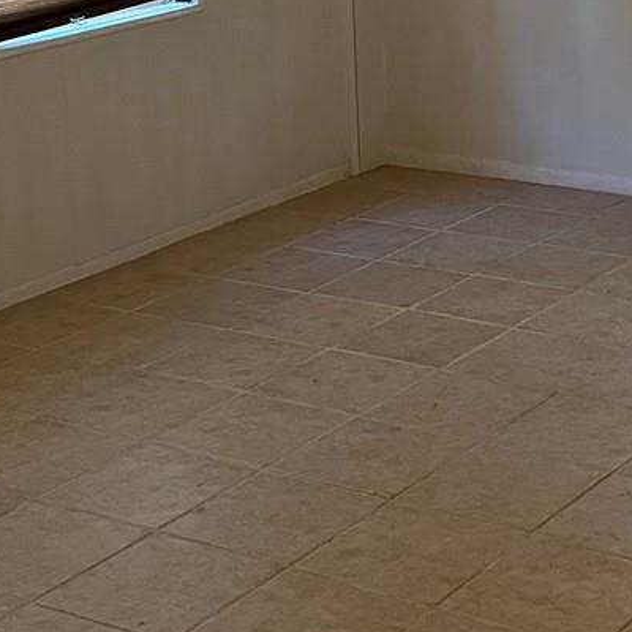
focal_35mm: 92
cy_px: 5
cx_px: 485
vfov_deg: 18.4
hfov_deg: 18.7
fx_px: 1900
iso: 125
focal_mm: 5.1
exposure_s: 1/60
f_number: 1.6
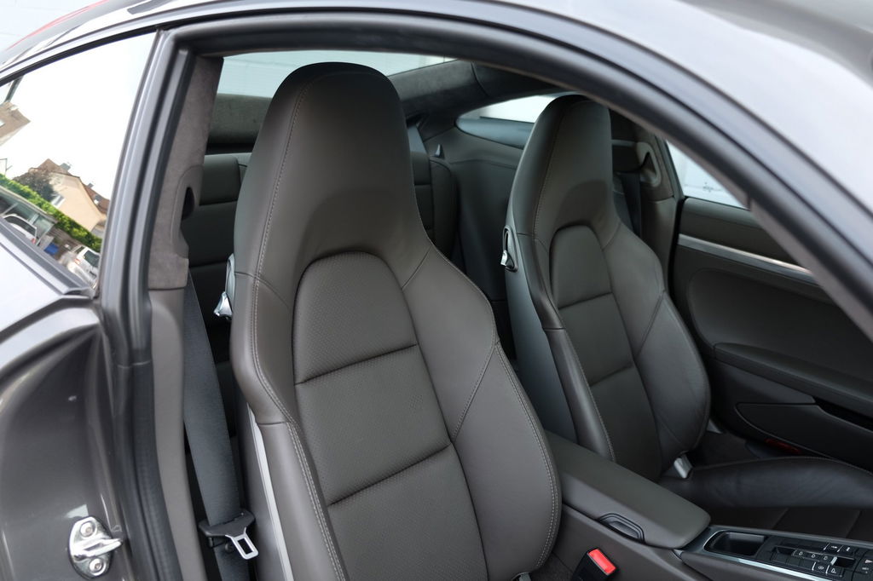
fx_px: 776
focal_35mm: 32
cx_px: 436
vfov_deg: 41.1
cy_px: 290
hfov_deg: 58.7
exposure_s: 1/105
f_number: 3.2
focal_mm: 21.4
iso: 200
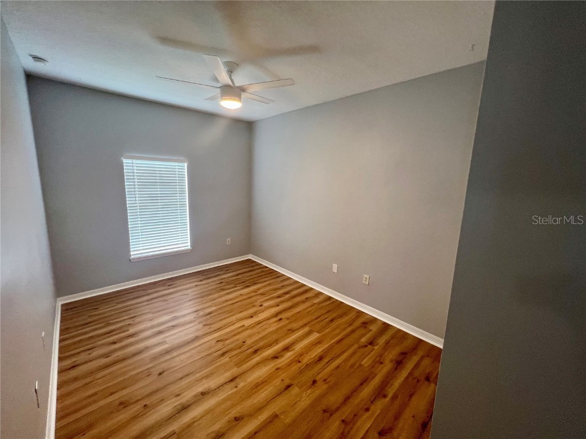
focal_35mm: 13
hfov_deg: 106.2
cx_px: 293
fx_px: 220
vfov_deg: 89.9
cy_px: 220
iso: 160
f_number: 1.8
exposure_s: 1/60
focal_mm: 1.57
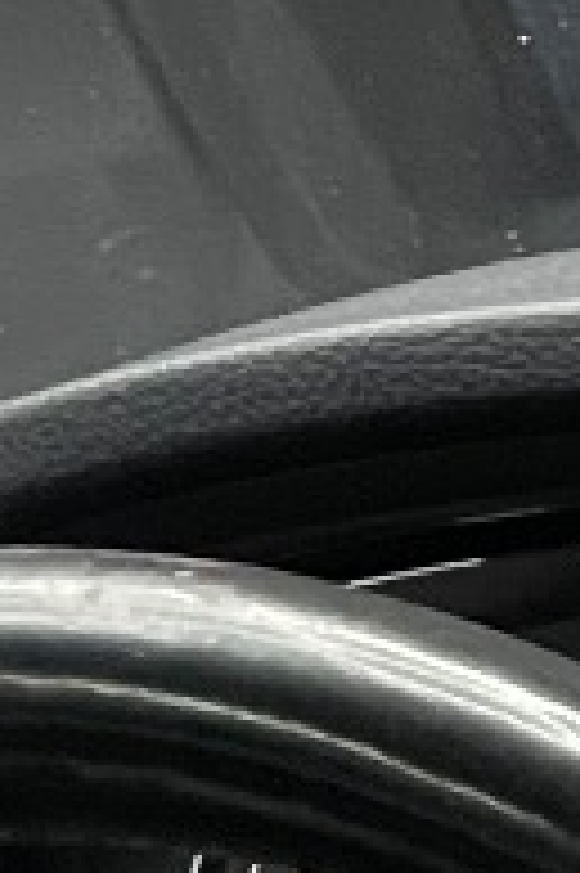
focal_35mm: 201
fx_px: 4866
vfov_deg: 9.3
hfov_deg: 6.5
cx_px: 1421
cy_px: 1958
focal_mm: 4.2
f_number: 1.6
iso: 500
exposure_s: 1/34
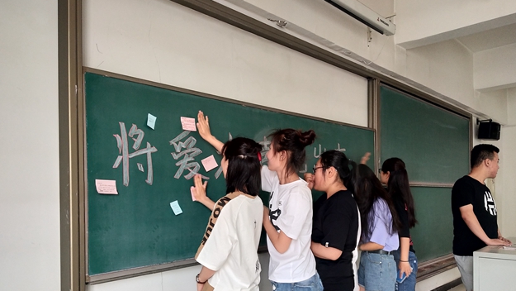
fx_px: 397
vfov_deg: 39.8
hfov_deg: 66.1
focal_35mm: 29
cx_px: 258
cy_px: 193
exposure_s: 1/50
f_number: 2
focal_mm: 3.88
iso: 130
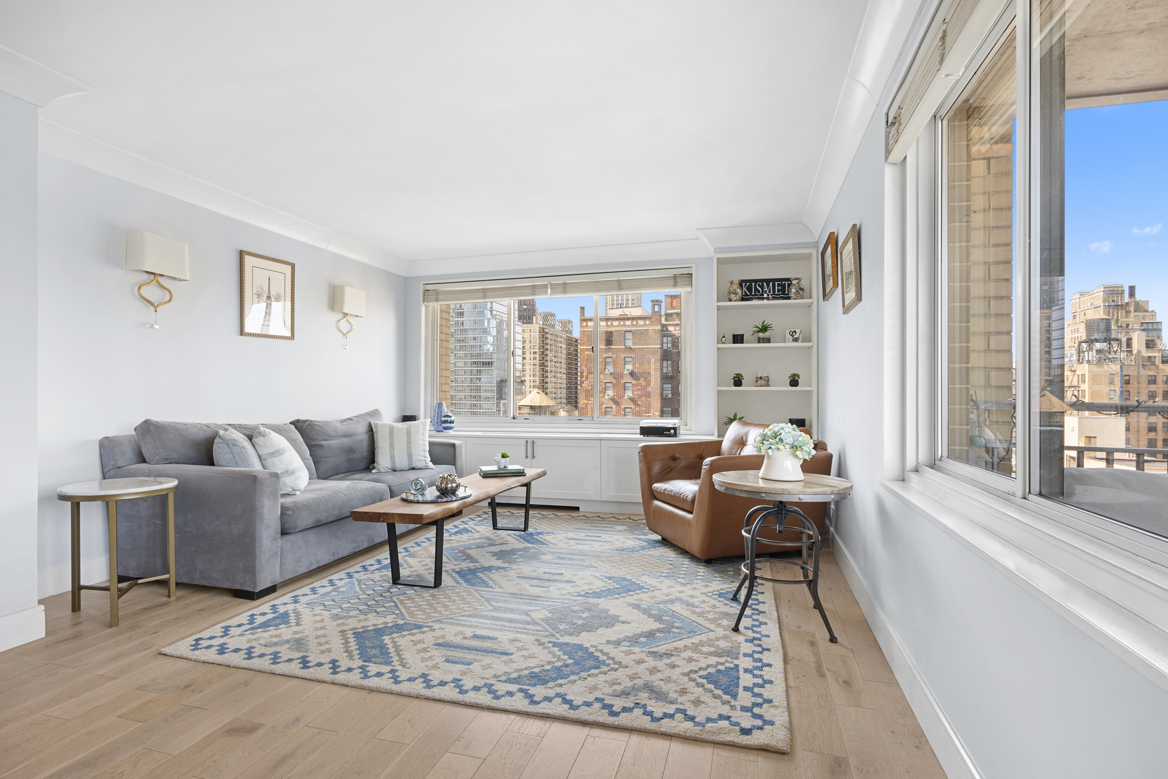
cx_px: 584
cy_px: 390
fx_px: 584
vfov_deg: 67.4
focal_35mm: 18
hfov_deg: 90.0
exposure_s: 1/10
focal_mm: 12
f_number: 11
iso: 400
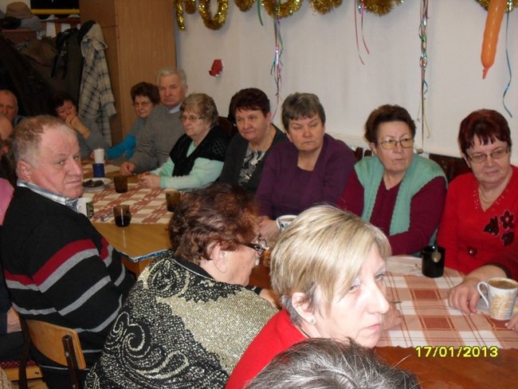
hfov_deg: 49.0
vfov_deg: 37.7
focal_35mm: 38
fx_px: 569
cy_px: 194
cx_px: 259
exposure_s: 1/45
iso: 200
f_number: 2.8
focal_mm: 6.3
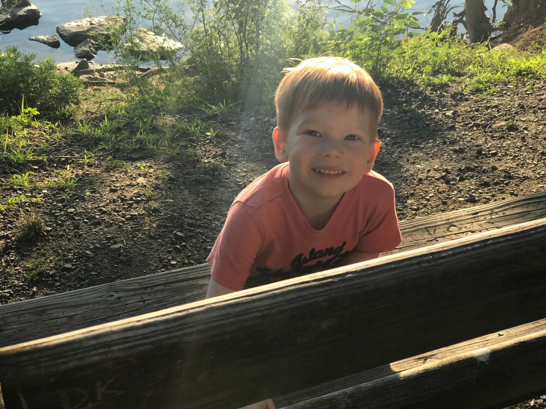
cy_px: 204
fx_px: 899
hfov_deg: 33.8
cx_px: 273
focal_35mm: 57
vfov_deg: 25.7
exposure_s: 1/306
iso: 20
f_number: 2.8
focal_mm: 6.6
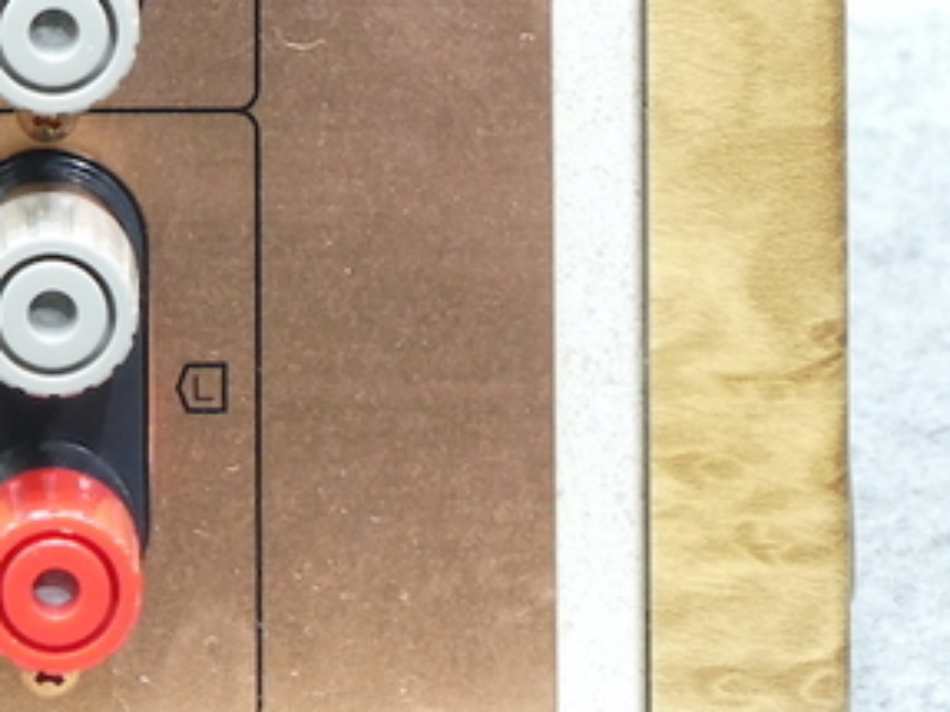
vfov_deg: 1.9
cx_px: -593
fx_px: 21178
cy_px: -109
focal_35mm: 772
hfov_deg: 2.6
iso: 200
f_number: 5.6
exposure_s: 1/1.6
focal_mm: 41.4
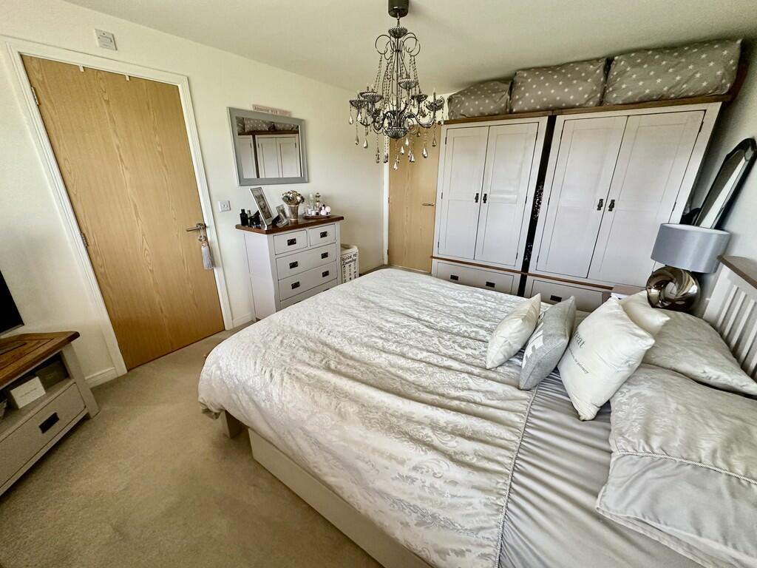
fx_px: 306
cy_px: 284
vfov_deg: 85.7
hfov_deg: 102.1
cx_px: 378
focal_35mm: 14
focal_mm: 2.22
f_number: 2.2
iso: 320
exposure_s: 1/85
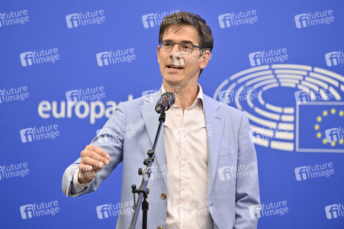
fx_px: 1385
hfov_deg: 14.2
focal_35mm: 145
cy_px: 114
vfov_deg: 9.4
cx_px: 172
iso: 2000
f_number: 2.8
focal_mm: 145
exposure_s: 1/320
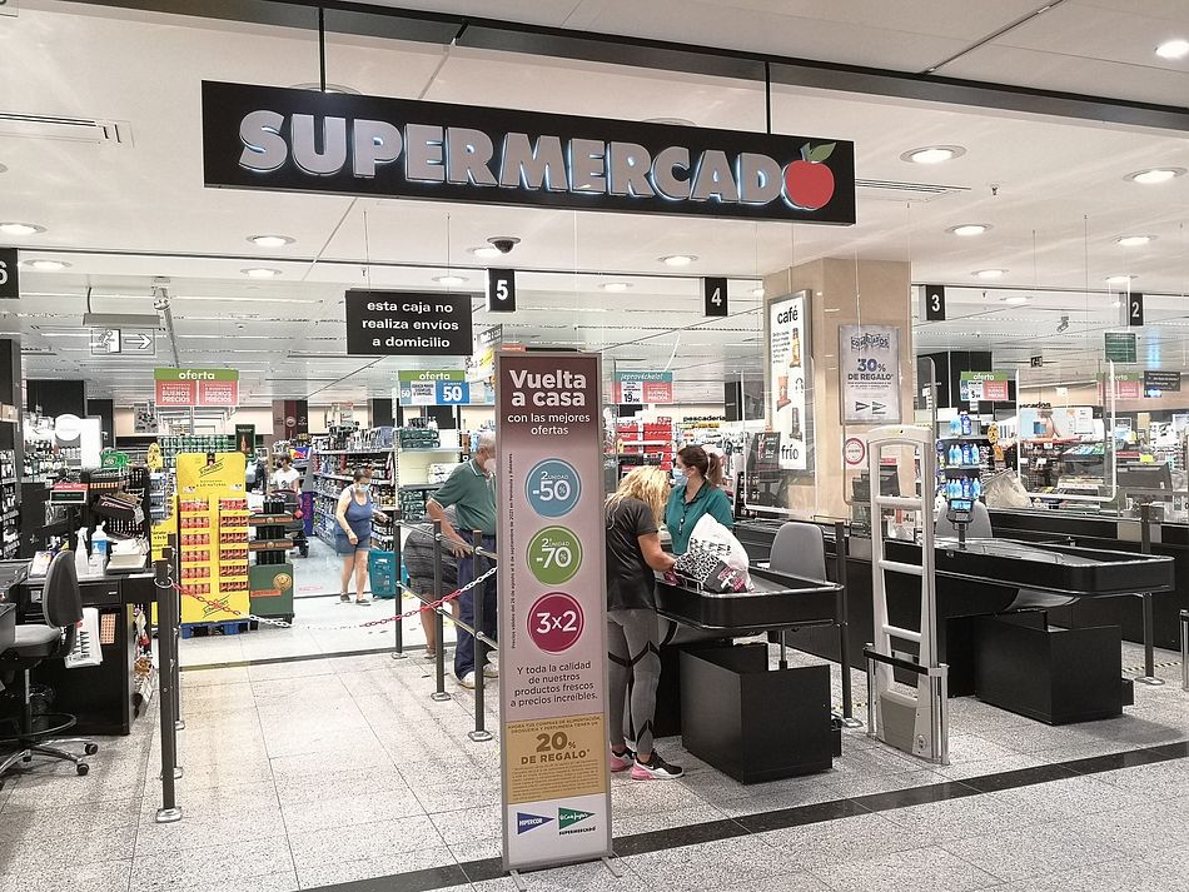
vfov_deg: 48.2
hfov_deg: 61.6
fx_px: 996
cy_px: 446
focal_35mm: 29
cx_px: 594
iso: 200
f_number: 1.8
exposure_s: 1/50
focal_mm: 5.58
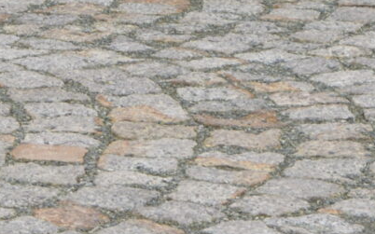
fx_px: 3382
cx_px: -107
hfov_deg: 6.3
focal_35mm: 331
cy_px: -512
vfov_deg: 3.8
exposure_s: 1/60
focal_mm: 34
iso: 280
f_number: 10
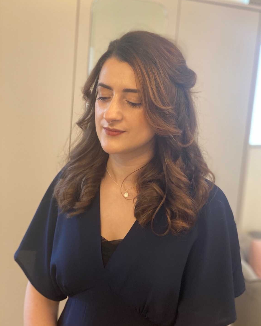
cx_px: 135
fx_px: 550
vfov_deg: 33.0
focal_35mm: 57
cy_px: 159
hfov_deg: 26.7
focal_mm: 6
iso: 160
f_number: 2
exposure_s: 1/33
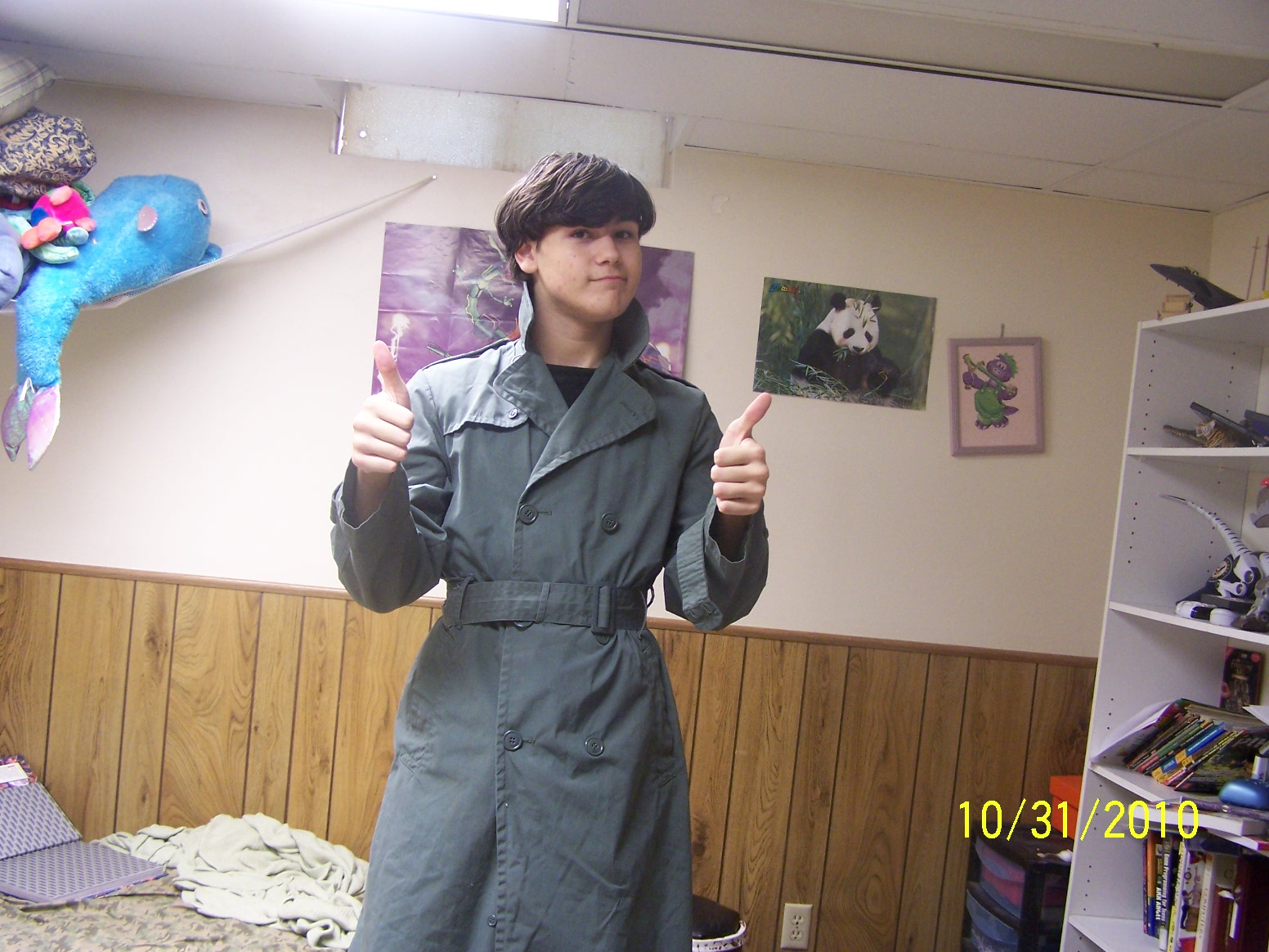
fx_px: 1393
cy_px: 476
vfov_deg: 37.7
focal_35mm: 38
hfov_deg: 49.0
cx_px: 634
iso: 140
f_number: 2.8
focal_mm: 6.3
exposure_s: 1/8
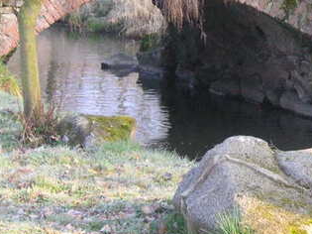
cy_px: 44
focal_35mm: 234
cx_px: 231
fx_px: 2108
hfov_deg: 8.5
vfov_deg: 6.3
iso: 125
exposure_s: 1/90
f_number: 4.8
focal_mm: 15.2
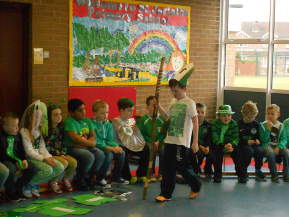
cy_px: 108
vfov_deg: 19.4
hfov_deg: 25.7
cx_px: 144
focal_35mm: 76
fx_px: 635
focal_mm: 13.5
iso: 1000
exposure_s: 1/60
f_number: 5.8
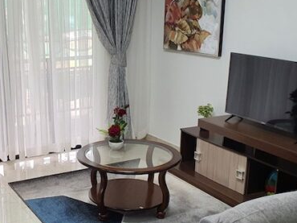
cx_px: 97
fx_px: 463
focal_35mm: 54
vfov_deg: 26.9
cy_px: 144
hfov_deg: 35.2
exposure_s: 1/100
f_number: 2.4
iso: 125
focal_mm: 4.3
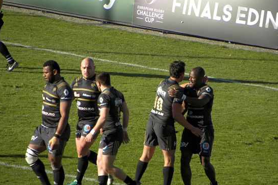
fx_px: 5475
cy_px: 101
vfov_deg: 1.9
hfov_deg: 2.9
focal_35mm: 709
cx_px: 149
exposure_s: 1/248
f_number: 5.6
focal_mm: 110.4
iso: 64
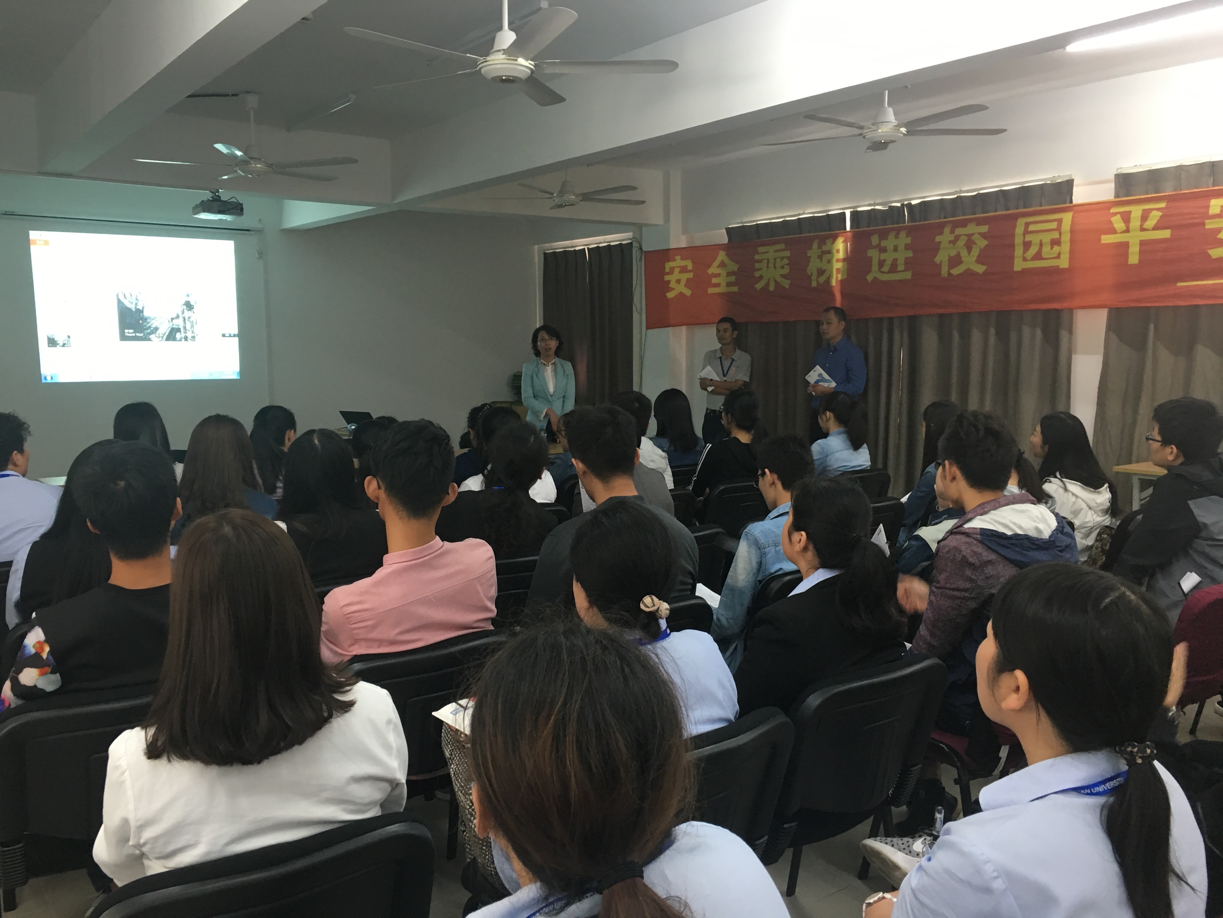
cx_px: 612
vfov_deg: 48.2
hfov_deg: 61.7
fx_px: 1025
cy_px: 459
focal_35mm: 29
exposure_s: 1/33
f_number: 2.2
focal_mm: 4.15
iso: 125
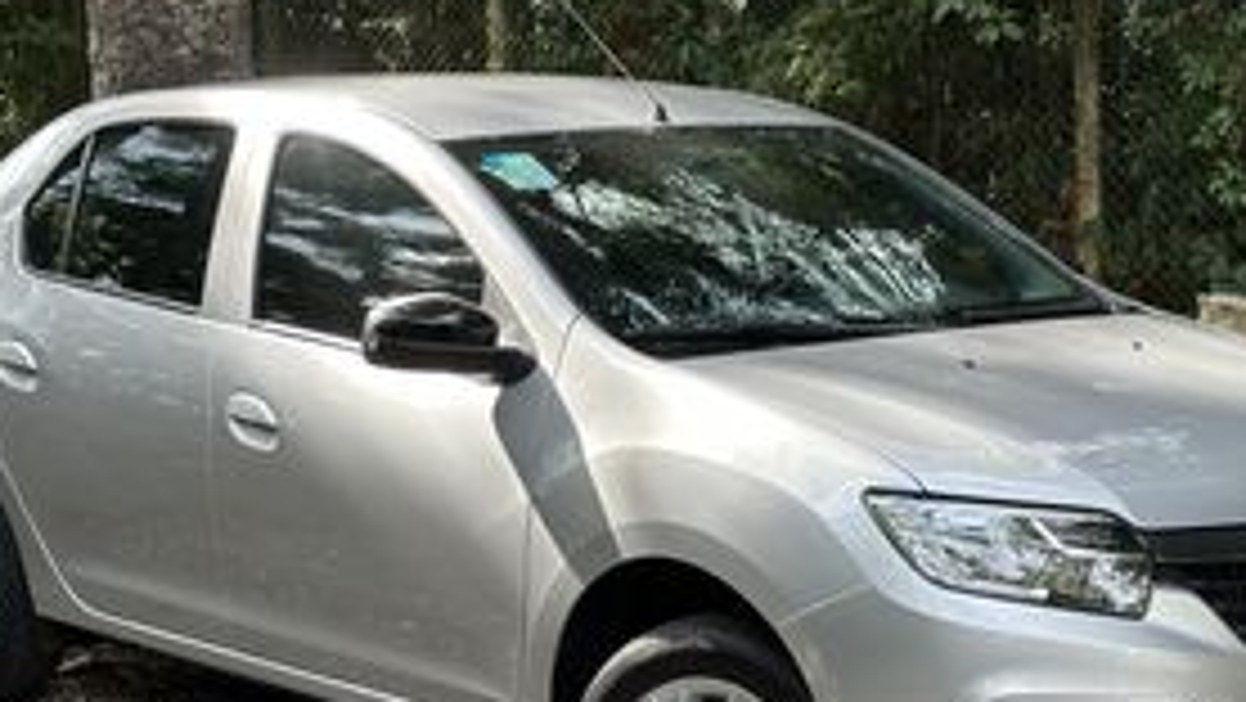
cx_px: 675
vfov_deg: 13.6
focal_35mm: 89
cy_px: 446
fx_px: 2941
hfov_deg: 23.9
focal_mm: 6.86
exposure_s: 1/351
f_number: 1.78
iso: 64
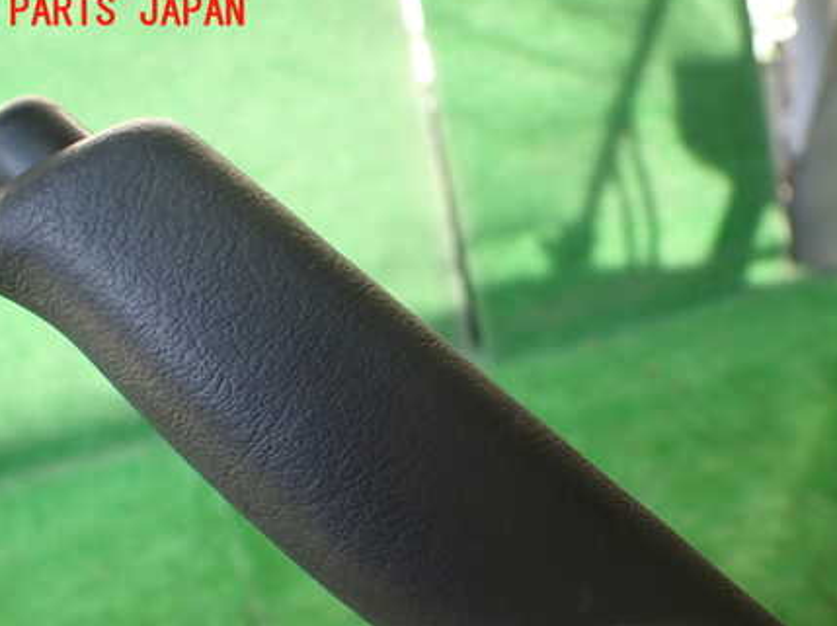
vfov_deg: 33.9
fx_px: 1015
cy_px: 427
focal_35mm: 42
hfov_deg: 44.7
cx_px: 476
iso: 160
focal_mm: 5.4
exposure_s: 1/125
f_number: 2.3
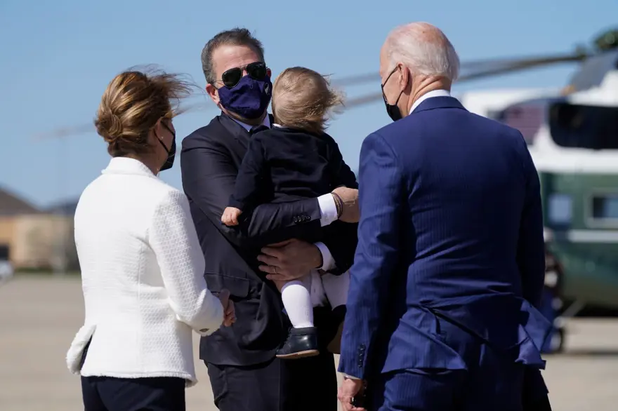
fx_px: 3792
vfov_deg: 6.2
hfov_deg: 9.3
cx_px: 309
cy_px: 206
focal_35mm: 221
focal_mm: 221
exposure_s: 1/1000
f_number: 5.6
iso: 125
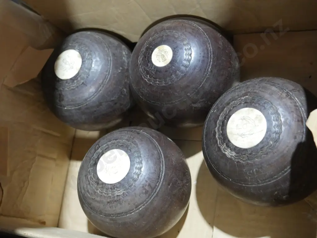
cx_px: 158
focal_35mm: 48
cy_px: 119
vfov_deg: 30.3
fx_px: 440
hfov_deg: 39.6
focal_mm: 24
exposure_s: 1/60
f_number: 5.2
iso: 2500
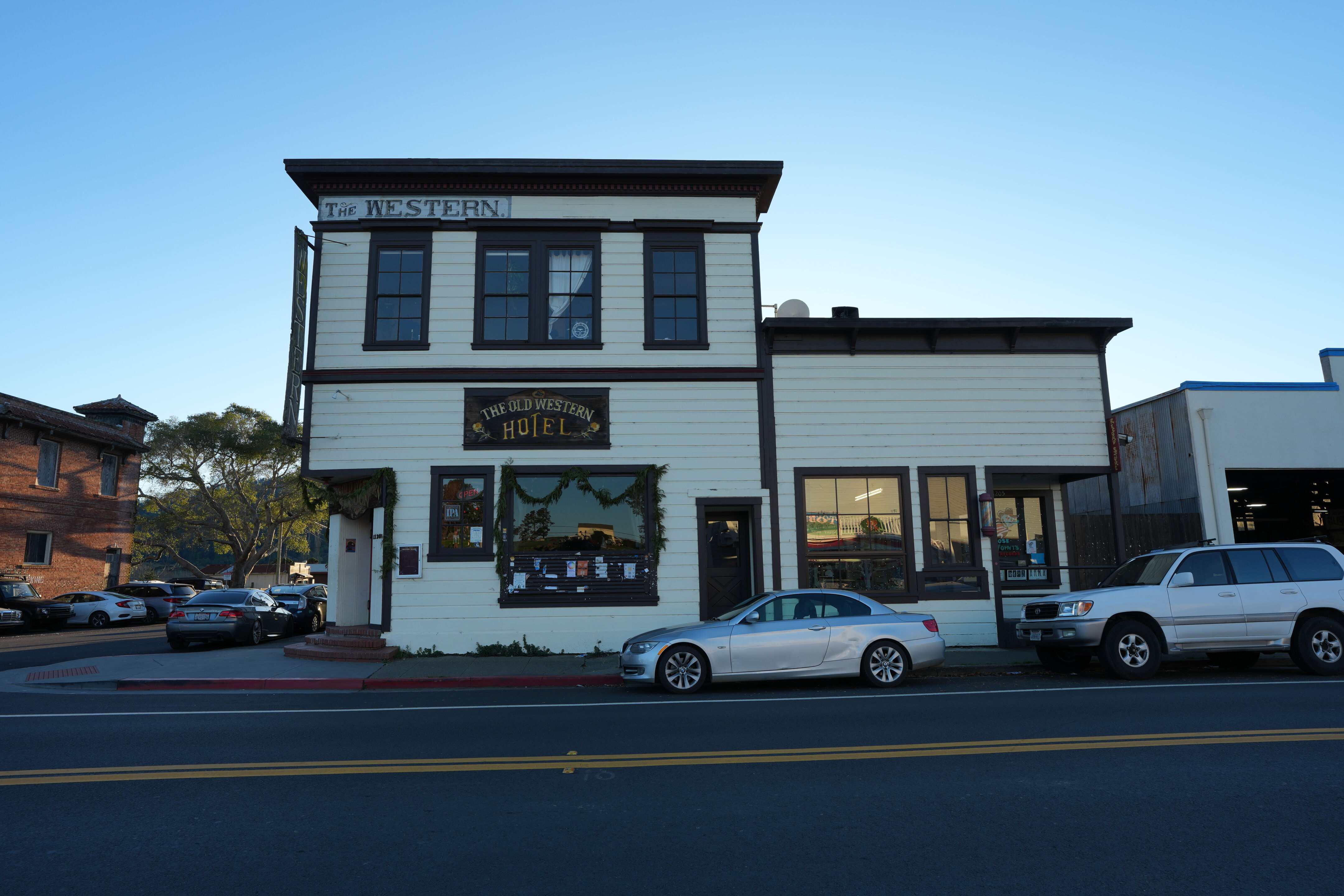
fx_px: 784
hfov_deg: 81.2
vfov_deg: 59.5
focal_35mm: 21
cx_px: 672
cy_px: 448
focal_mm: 21
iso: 100
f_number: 9
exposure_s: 1/50
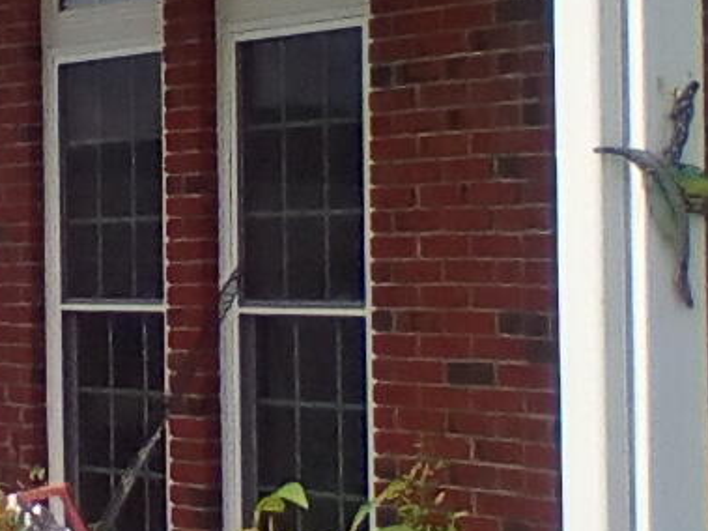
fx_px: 2678
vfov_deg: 11.3
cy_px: 258
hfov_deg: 14.8
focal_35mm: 131
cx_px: 2
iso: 105
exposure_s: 1/1603
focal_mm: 2.38
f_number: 2.4
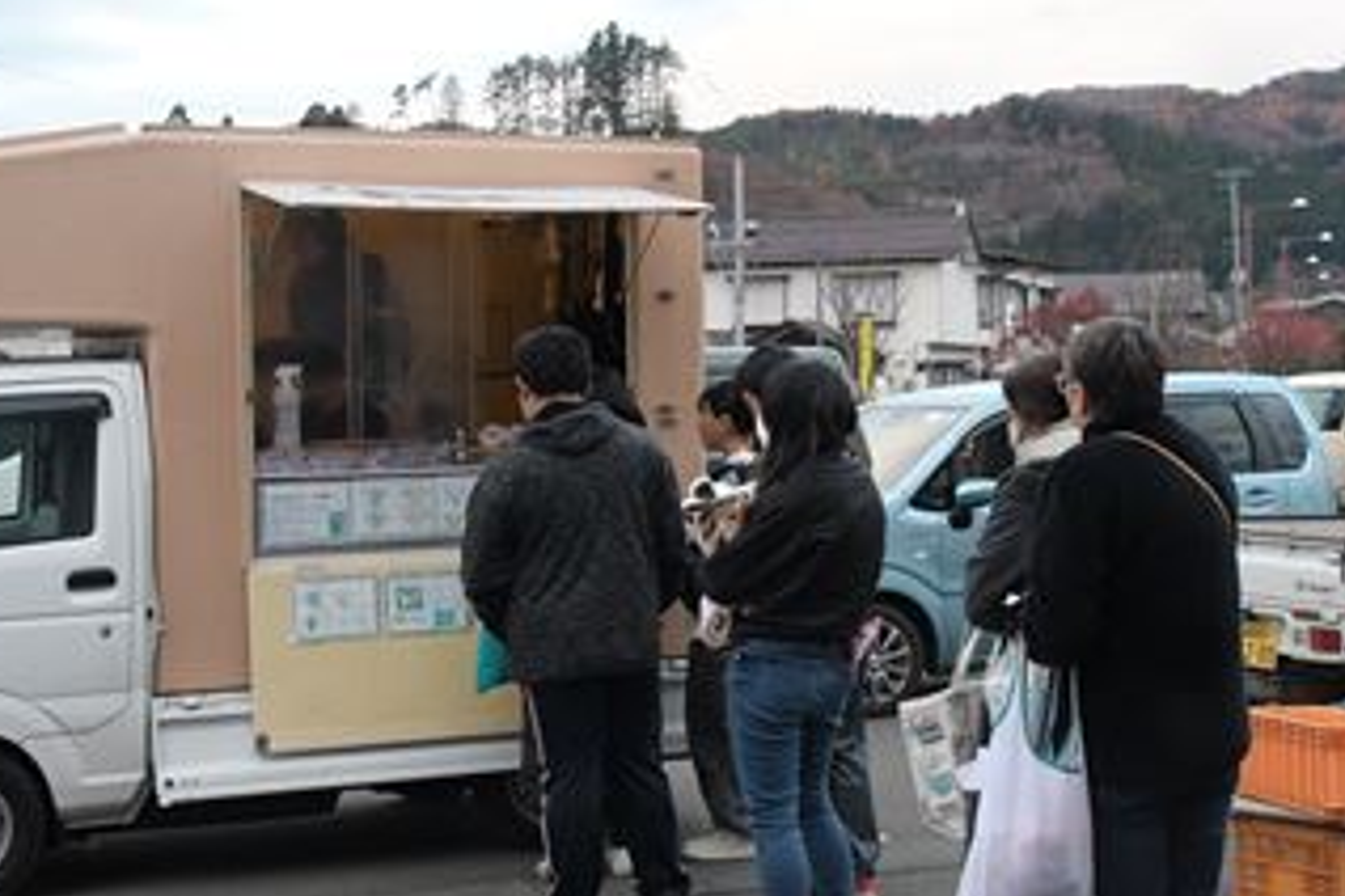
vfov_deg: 20.6
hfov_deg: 30.4
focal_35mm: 66
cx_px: 859
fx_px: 2466
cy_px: 349
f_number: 7.1
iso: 2000
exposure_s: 1/200
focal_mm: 28
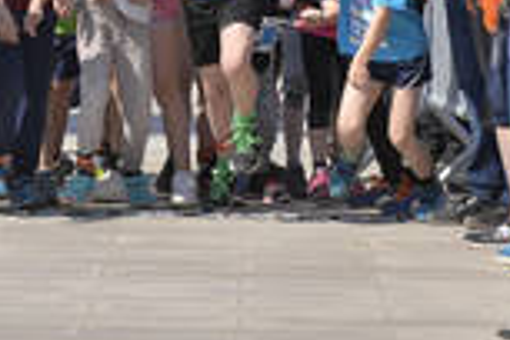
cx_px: -83
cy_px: -345
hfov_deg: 4.2
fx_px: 6856
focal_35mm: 484
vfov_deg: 2.8
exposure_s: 1/4000
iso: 200
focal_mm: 116
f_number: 4
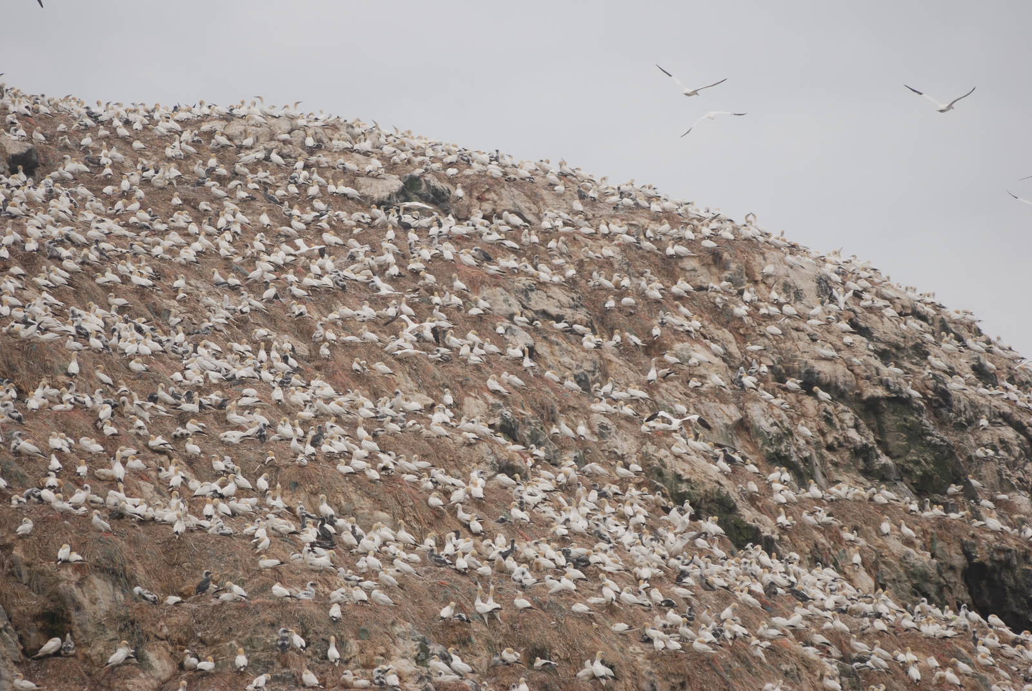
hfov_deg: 8.1
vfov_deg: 5.4
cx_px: 516
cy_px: 346
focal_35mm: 255
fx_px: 7319
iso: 200
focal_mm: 170
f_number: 4.8
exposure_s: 1/1000
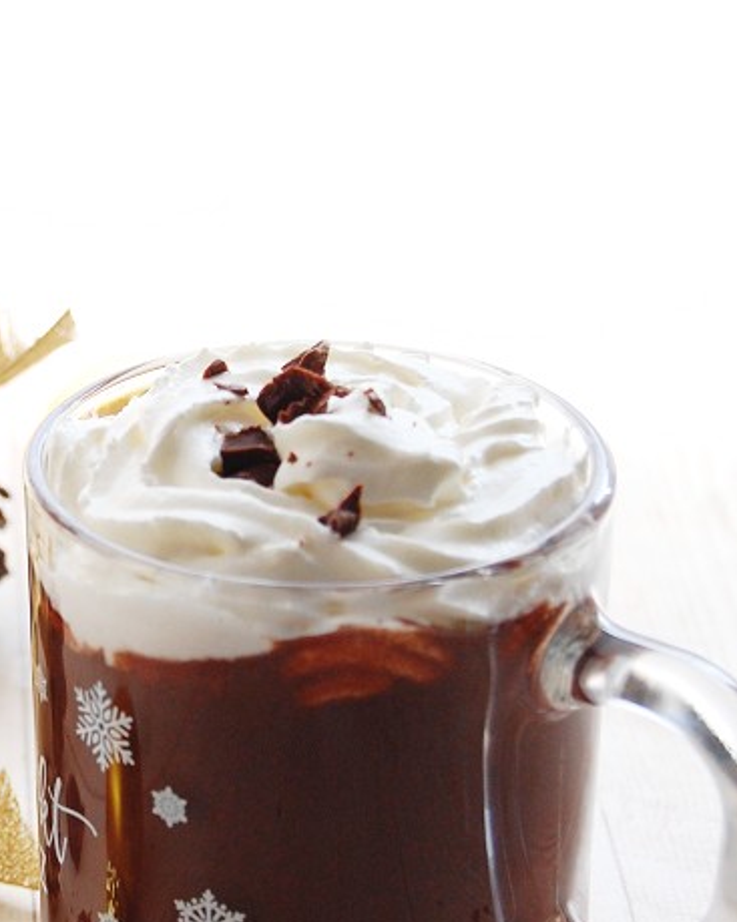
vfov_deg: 13.1
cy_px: 492
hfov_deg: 10.4
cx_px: 73
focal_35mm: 147
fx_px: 4009
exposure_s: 1/60
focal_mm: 48
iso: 400
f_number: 8
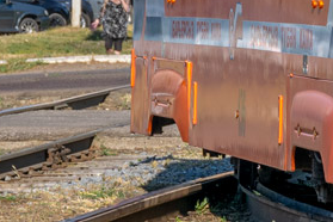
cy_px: -261
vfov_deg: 2.2
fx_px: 5772
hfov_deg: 3.3
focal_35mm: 624
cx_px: 399
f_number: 7.1
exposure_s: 1/640
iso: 100
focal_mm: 80
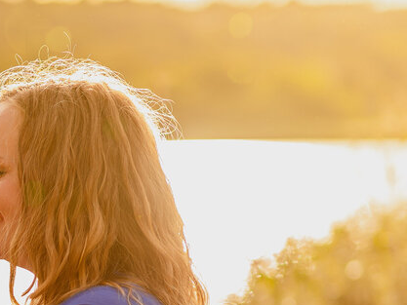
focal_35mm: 235
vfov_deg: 6.3
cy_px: 304
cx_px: -85
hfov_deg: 8.3
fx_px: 2764
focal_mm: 85
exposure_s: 1/800
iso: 100
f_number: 2.5
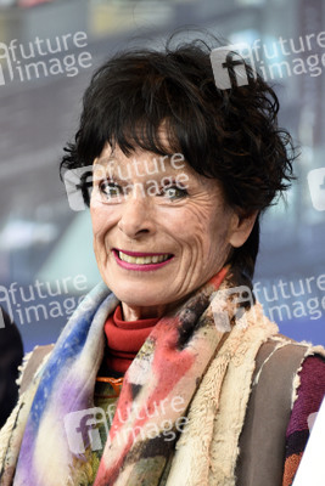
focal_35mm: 300
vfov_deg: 6.9
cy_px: 243
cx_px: 162
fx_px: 4059
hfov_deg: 4.6
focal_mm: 300
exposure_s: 1/100
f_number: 5.6
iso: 2500
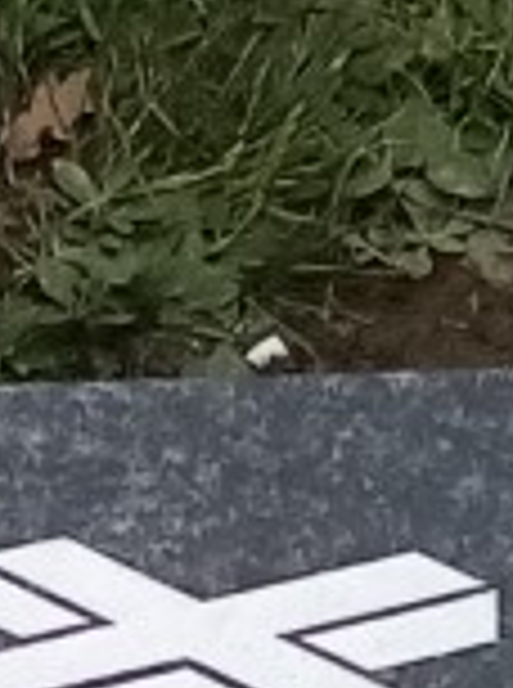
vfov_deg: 14.5
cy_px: 1430
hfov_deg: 13.2
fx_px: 2163
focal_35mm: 109
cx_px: -68
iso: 109
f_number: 1.8
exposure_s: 1/146
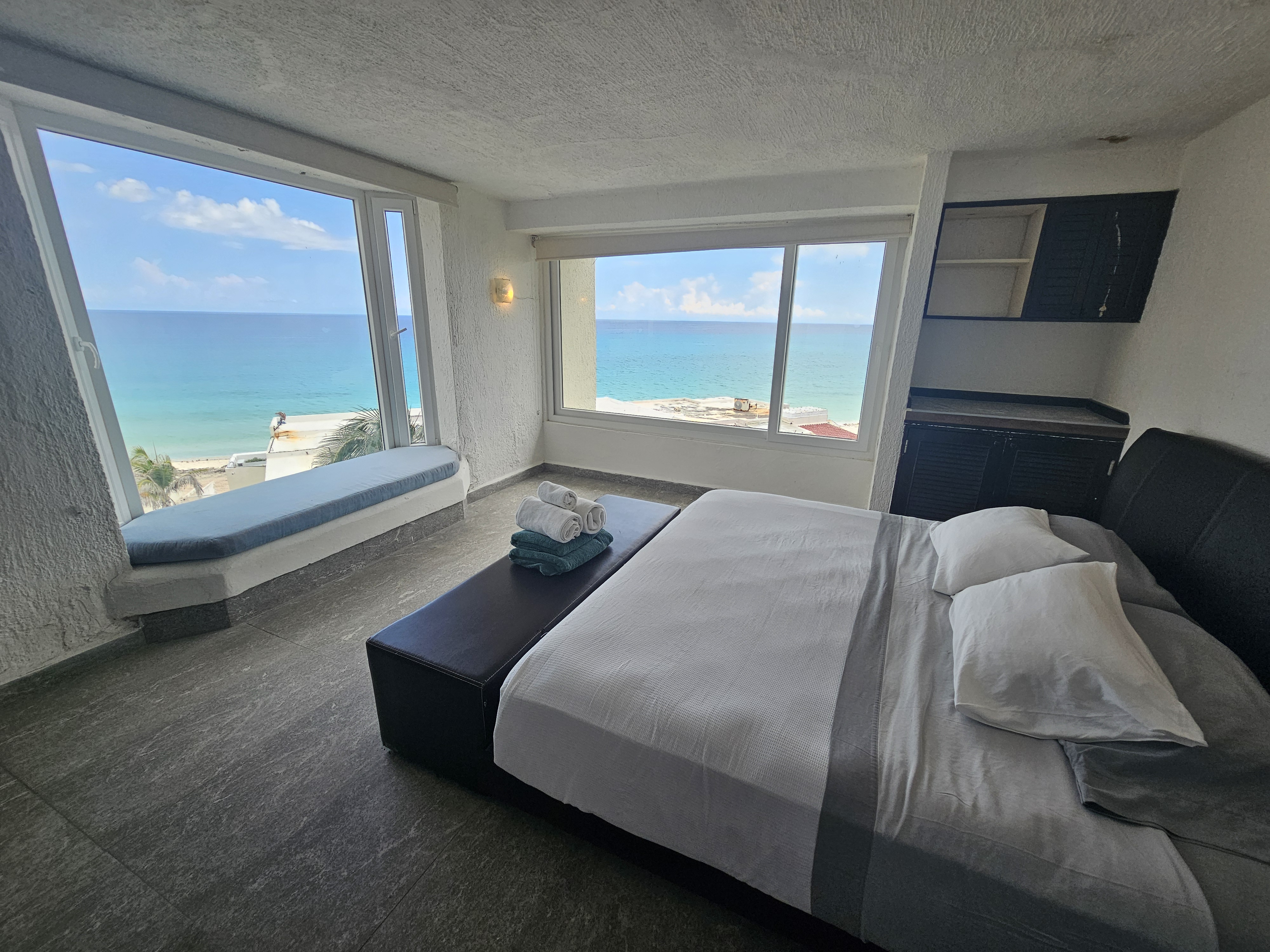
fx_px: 477
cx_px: 635
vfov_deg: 89.9
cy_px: 476
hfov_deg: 106.2
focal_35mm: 13
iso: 64
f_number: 2.2
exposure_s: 1/754
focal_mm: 2.2
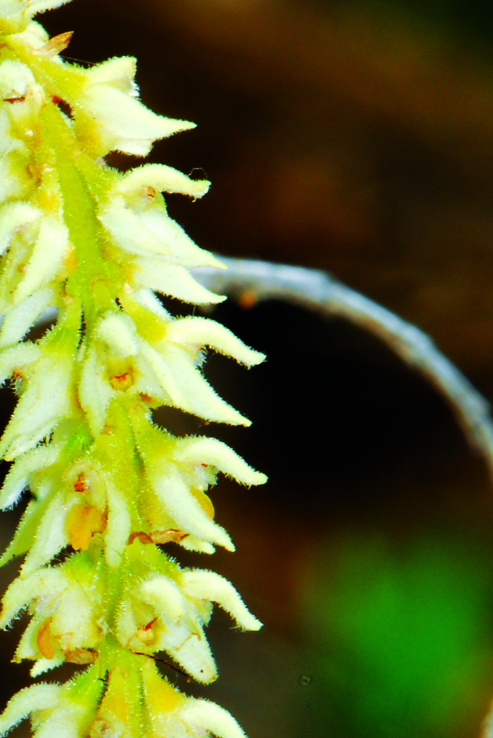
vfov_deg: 5.2
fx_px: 8197
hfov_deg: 3.4
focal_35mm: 399
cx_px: 78
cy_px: 507
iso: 250
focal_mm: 105
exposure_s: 1/100
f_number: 22
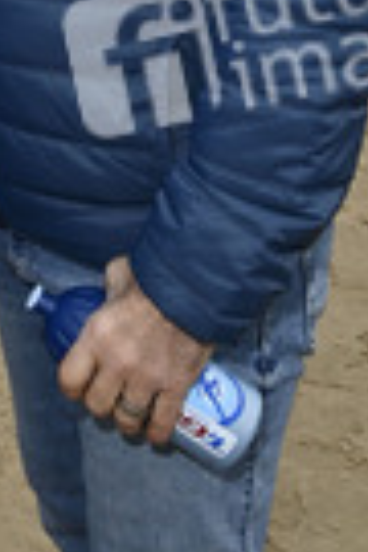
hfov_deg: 14.7
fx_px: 1365
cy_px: -164
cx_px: -98
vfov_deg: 20.8
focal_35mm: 89
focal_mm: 30
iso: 1000
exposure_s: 1/250
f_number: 16
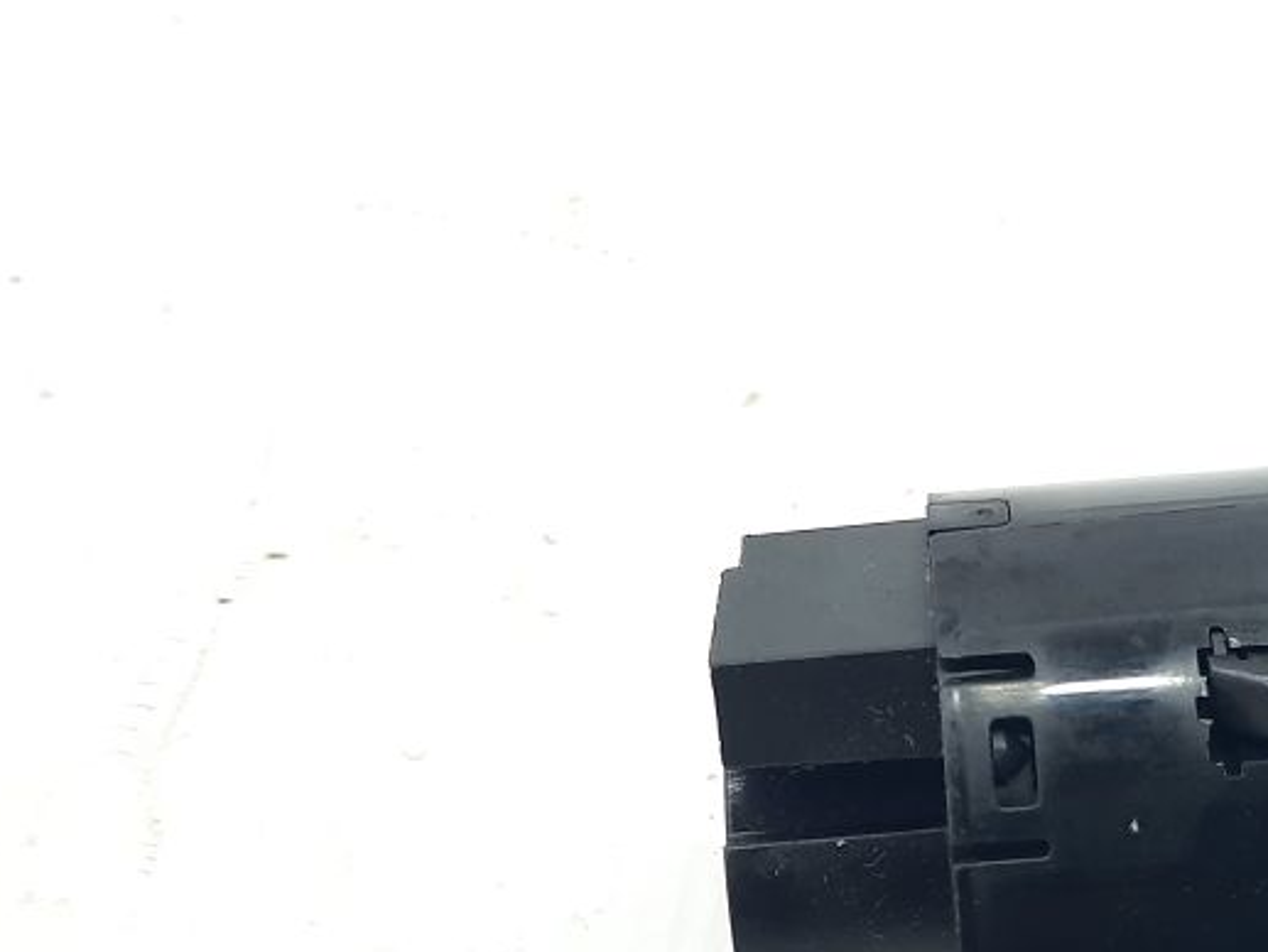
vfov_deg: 25.1
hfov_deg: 32.4
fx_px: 2125
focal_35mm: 58
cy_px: 648
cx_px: 1001
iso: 100
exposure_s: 1/50
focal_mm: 4.6
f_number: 2
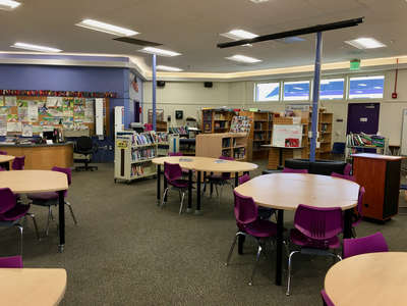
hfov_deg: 61.7
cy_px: 153
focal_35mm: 29
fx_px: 341
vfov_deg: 48.2
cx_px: 204
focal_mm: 4.15
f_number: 2.2
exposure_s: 1/15
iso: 25
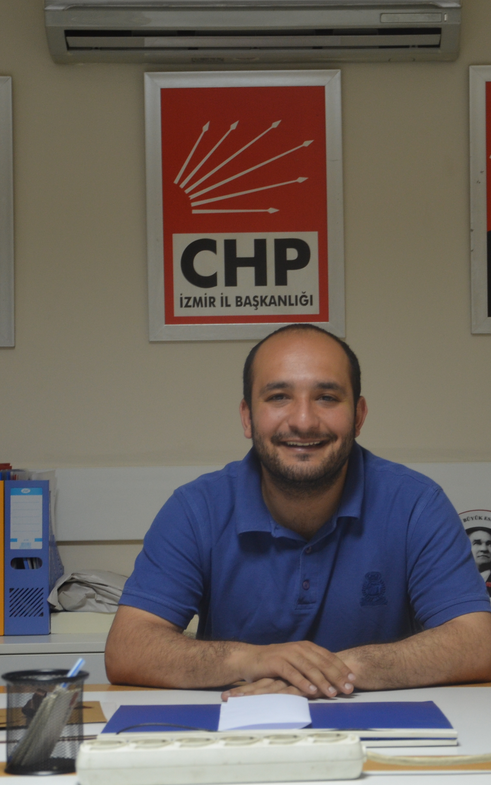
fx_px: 1991
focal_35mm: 93
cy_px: 390
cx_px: 323
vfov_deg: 22.3
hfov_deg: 14.0
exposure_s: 1/15
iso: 500
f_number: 4.5
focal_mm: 40
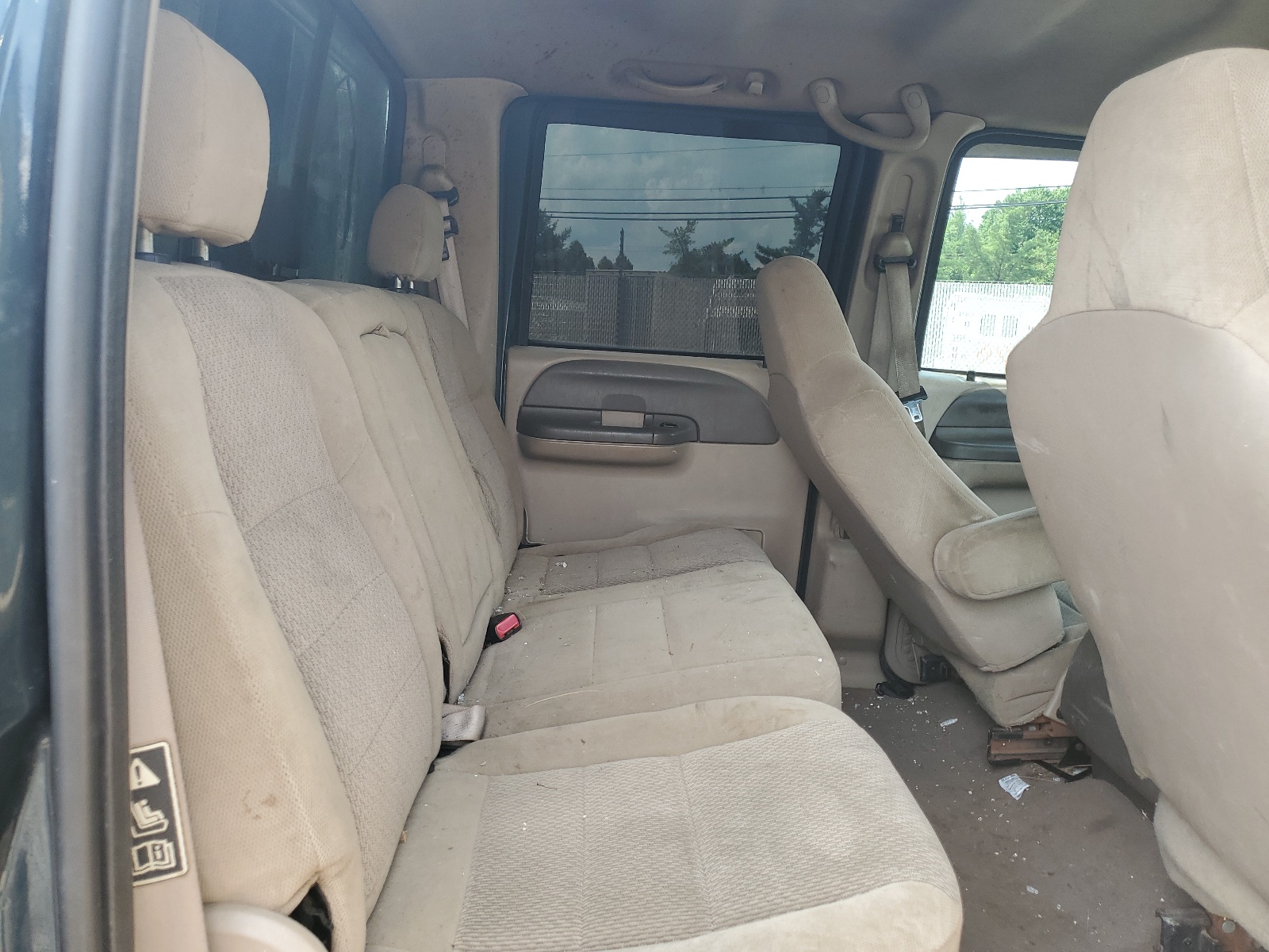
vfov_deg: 53.1
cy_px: 476
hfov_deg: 67.3
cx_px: 634
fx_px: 953
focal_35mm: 26
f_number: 1.5
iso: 50
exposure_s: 1/161
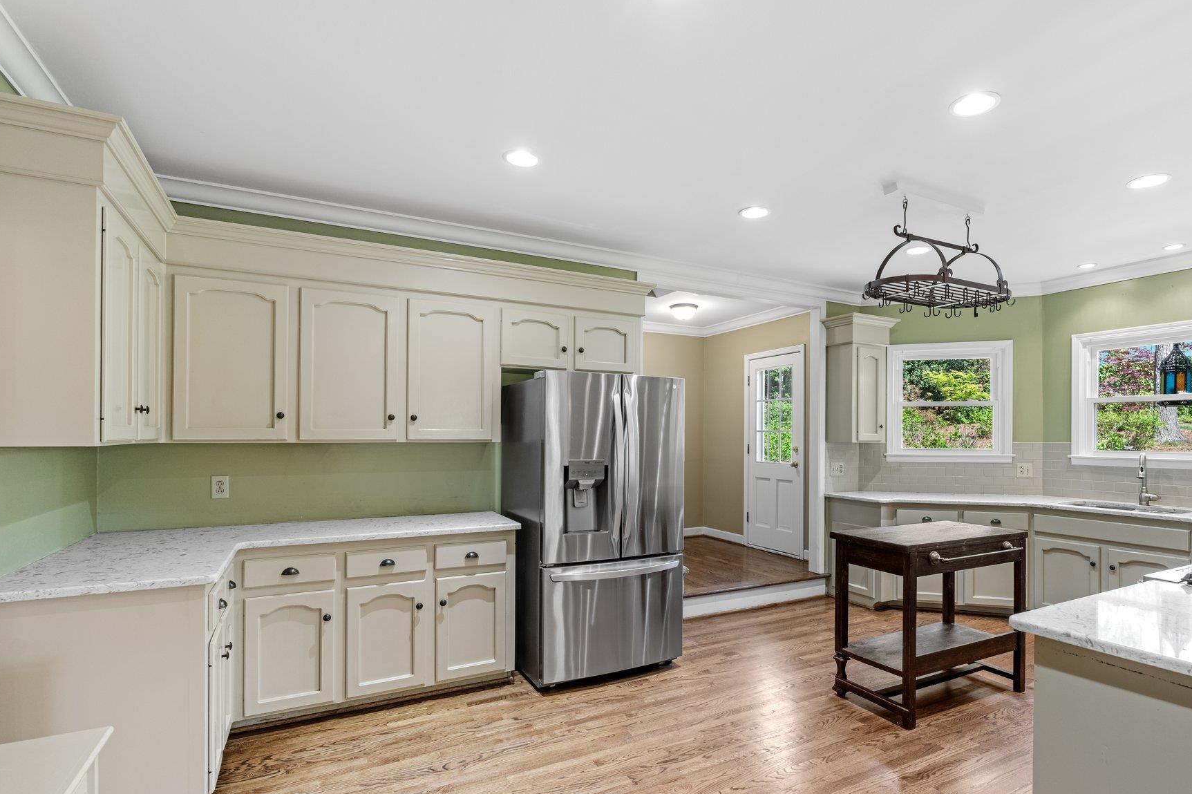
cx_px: 653
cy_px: 432
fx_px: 649
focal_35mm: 20
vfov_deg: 62.8
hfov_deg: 84.9
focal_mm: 16.5
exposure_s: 1/20
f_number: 8
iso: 250
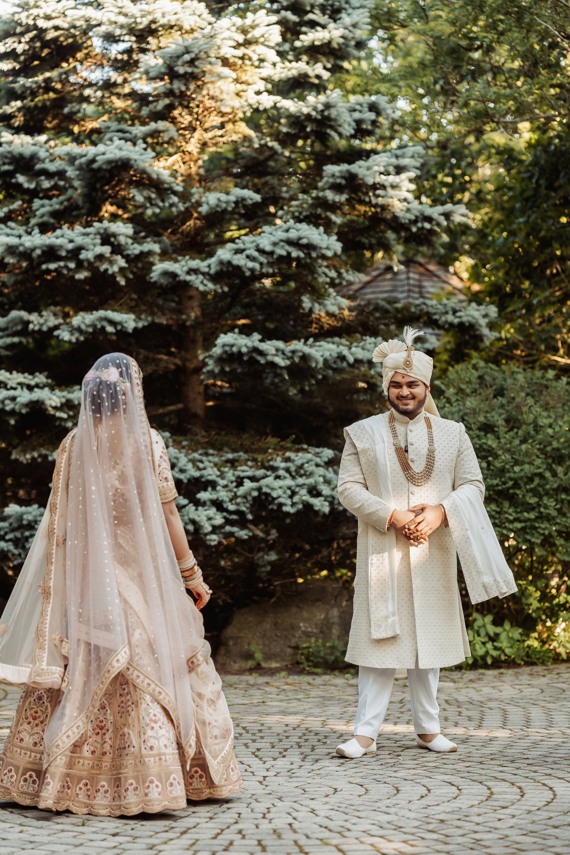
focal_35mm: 85
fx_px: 2019
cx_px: 285
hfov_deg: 16.1
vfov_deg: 23.9
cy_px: 428
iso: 320
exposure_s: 1/640
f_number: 2.2
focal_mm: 85
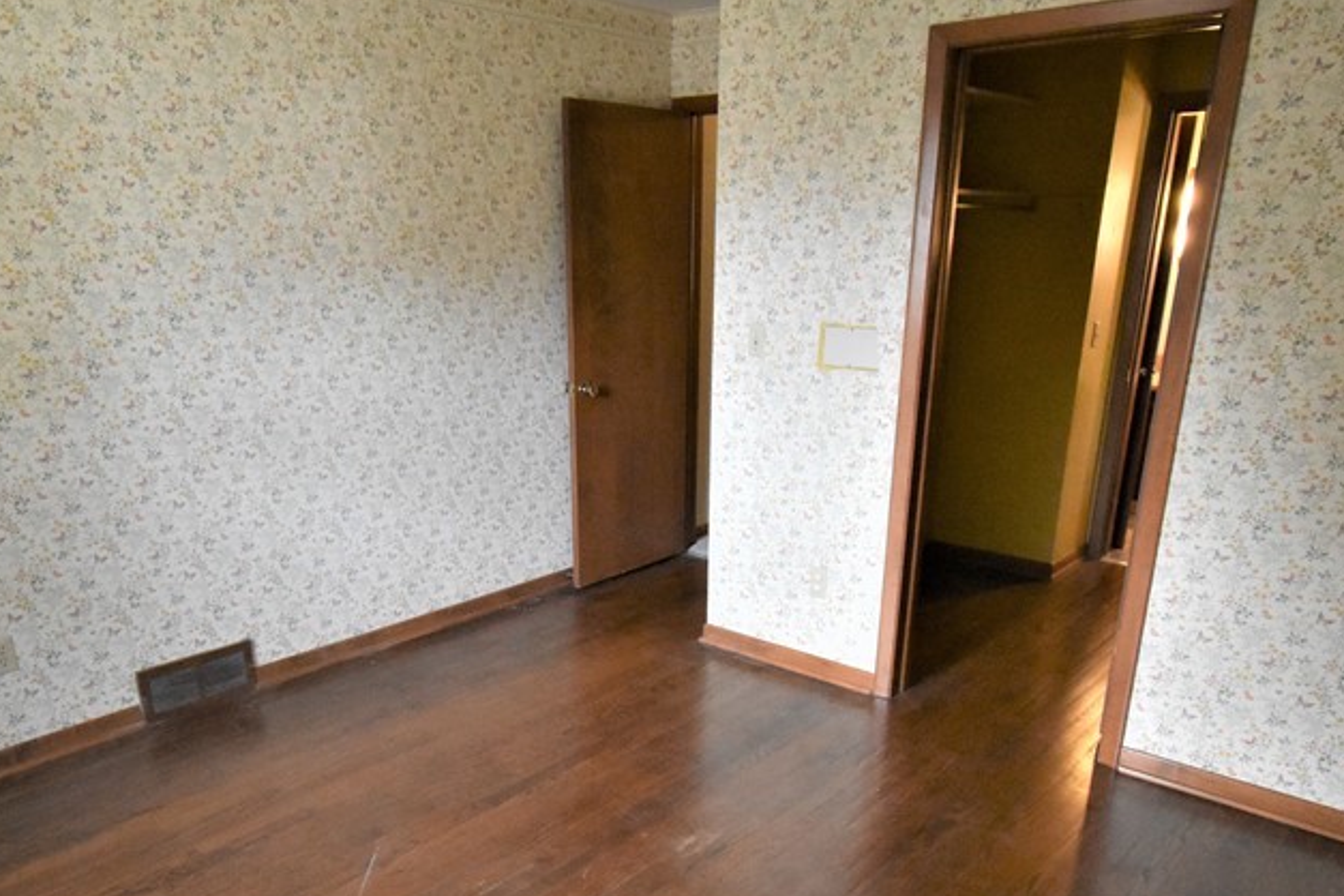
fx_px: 971
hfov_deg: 69.3
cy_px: 602
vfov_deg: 48.7
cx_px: 634
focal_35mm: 26
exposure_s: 1/125
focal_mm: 10
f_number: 4.5
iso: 3600
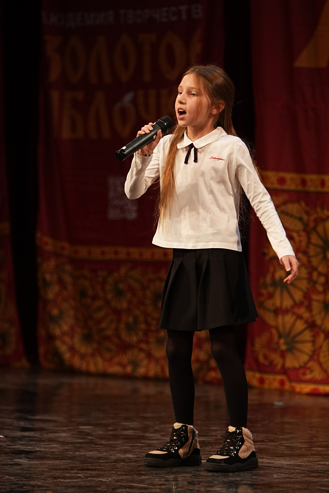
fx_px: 3084
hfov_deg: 6.1
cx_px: 164
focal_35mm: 225
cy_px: 246
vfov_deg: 9.1
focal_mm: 150
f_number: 2.8
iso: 1250
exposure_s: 1/400
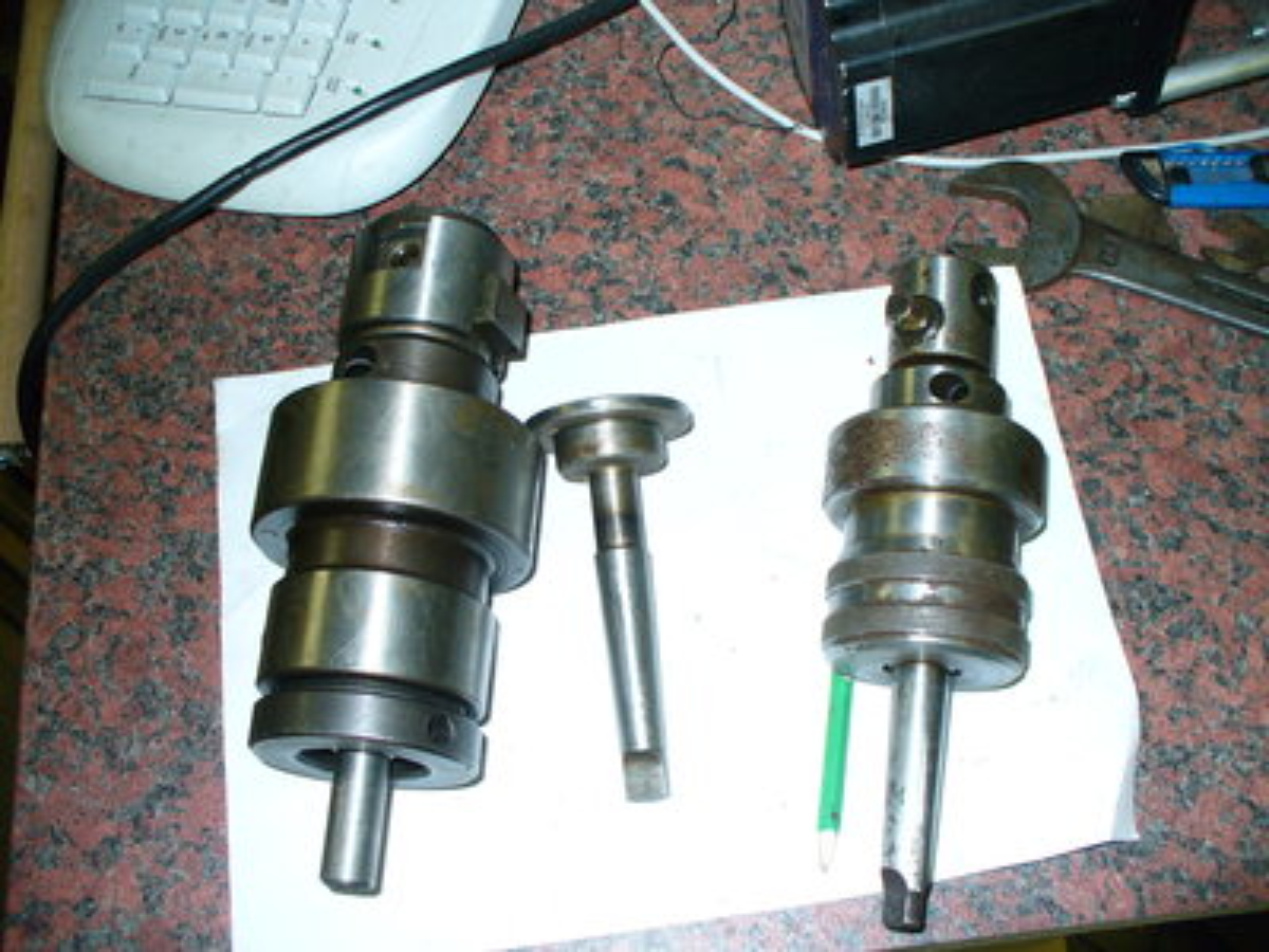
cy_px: 476
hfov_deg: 50.1
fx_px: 1356
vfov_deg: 38.7
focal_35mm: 37
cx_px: 634
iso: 100
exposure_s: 1/30
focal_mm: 6.1
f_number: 2.8
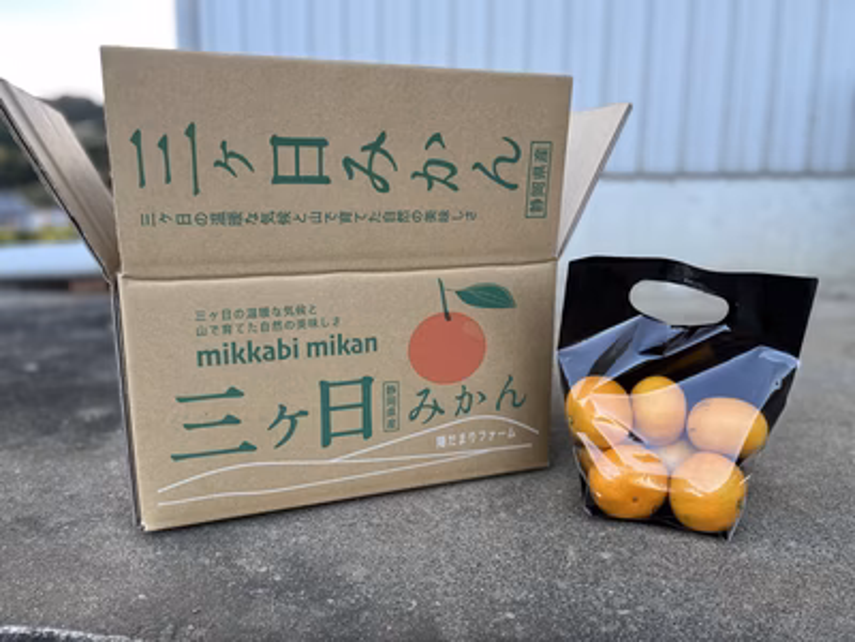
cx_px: 428
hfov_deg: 67.3
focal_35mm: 26
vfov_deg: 53.1
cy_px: 321
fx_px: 642
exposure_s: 1/121
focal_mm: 5.1
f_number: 1.6
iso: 40
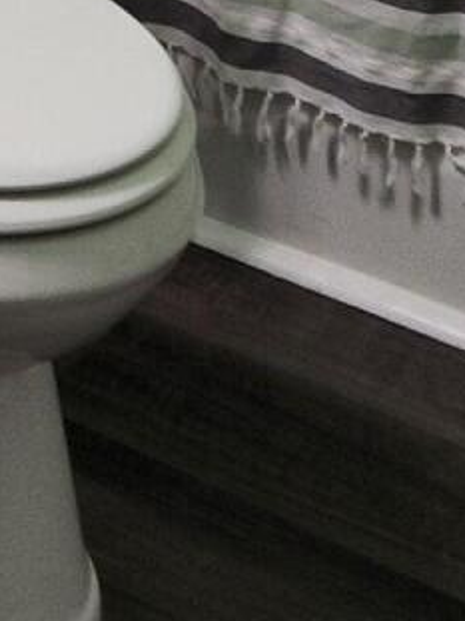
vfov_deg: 10.8
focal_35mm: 148
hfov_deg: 9.5
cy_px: -992
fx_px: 2653
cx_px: -391
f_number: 1.8
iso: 100
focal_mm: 5.4
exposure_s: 1/120
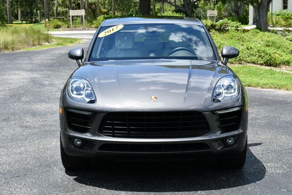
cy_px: 98
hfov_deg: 28.8
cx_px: 146
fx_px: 568
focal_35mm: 70
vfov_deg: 19.5
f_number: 8
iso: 125
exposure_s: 1/250
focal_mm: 35
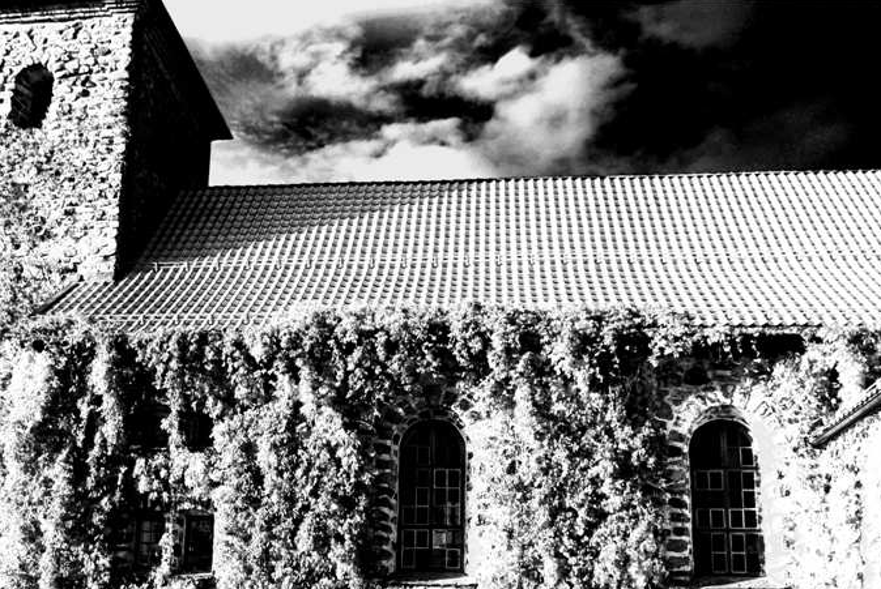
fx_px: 950
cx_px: 376
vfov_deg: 33.8
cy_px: 445
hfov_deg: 49.6
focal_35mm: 39
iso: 200
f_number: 7.1
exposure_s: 1/60
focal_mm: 17
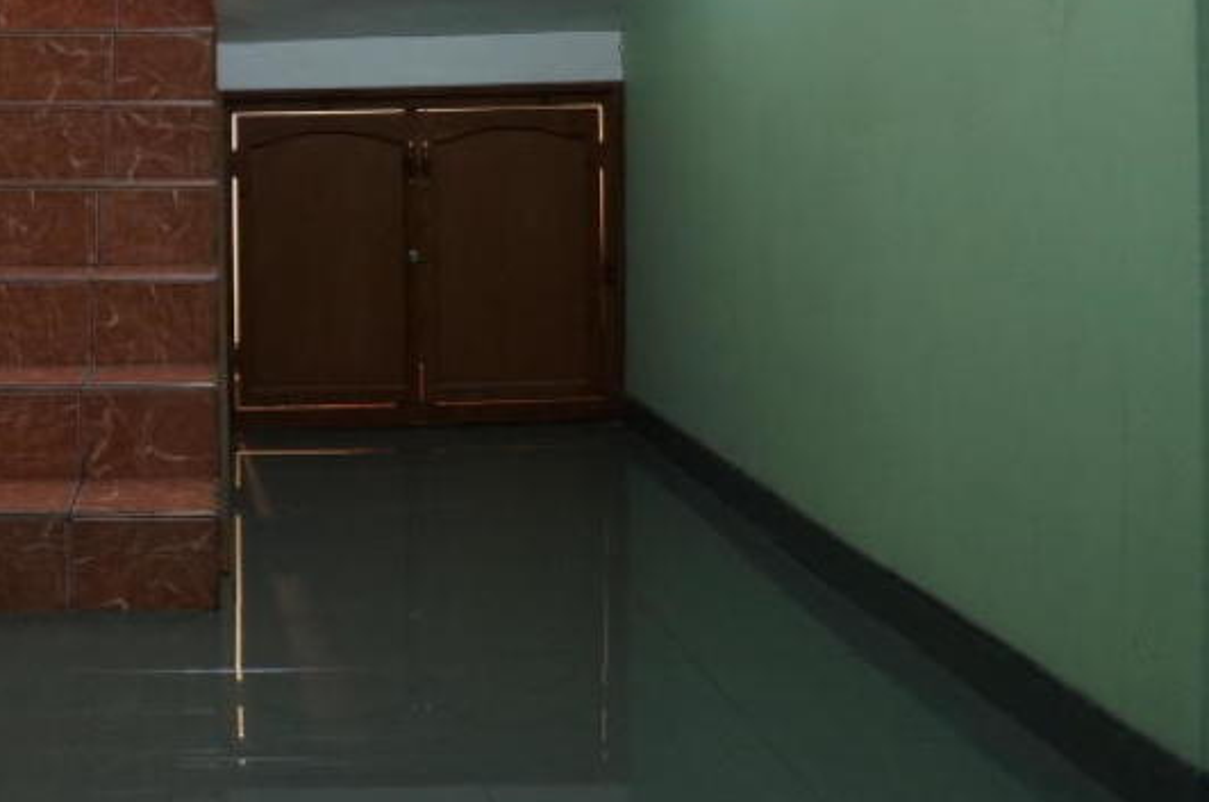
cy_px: 73
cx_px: 173
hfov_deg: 36.4
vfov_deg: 25.1
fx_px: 1744
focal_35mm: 52
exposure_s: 1/25
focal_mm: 18
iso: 800
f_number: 3.5
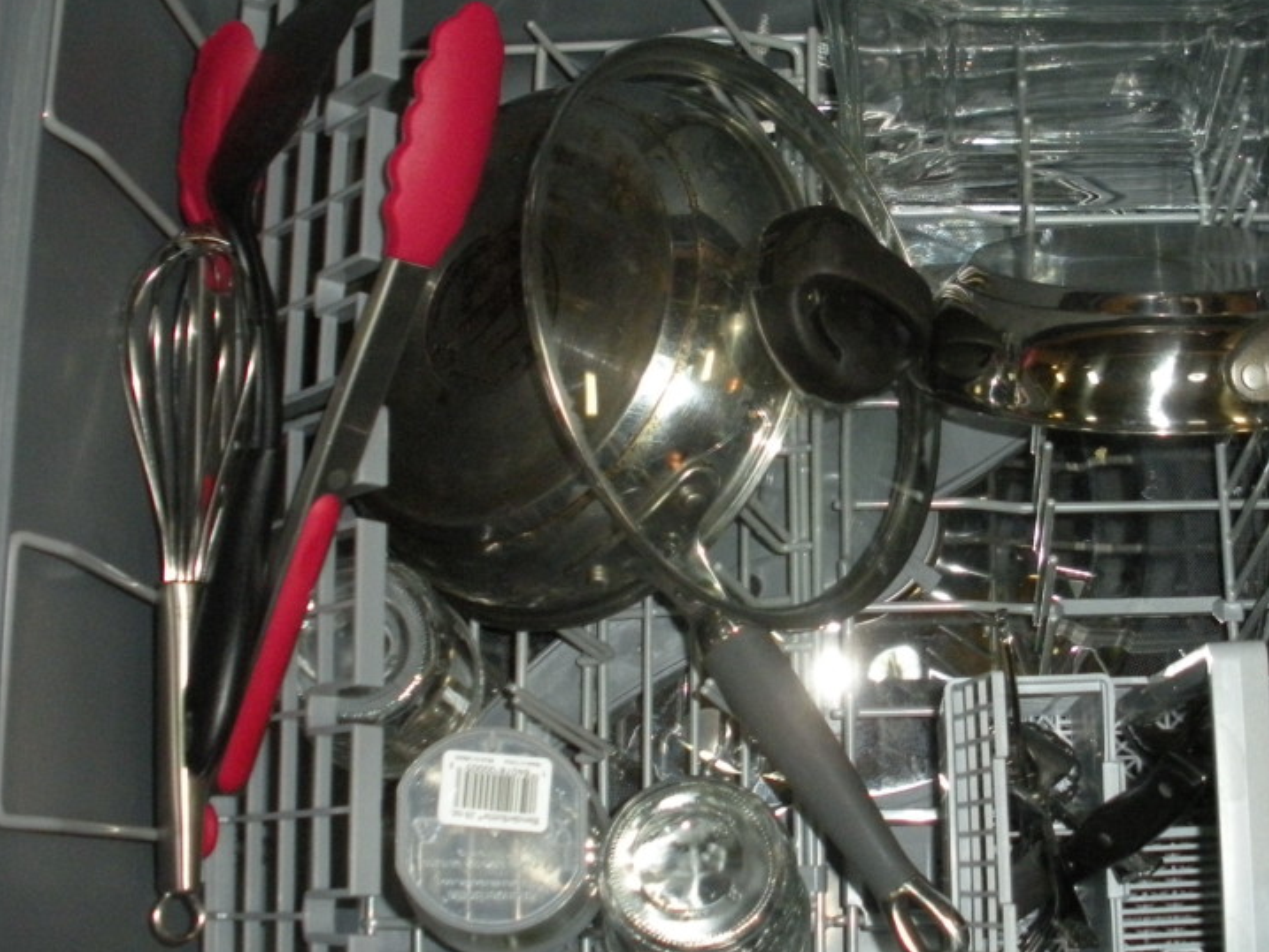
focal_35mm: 50
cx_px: 860
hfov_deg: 37.7
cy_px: 418
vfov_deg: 29.1
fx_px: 1833
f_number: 3.5
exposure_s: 1/60
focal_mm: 6.3
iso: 400
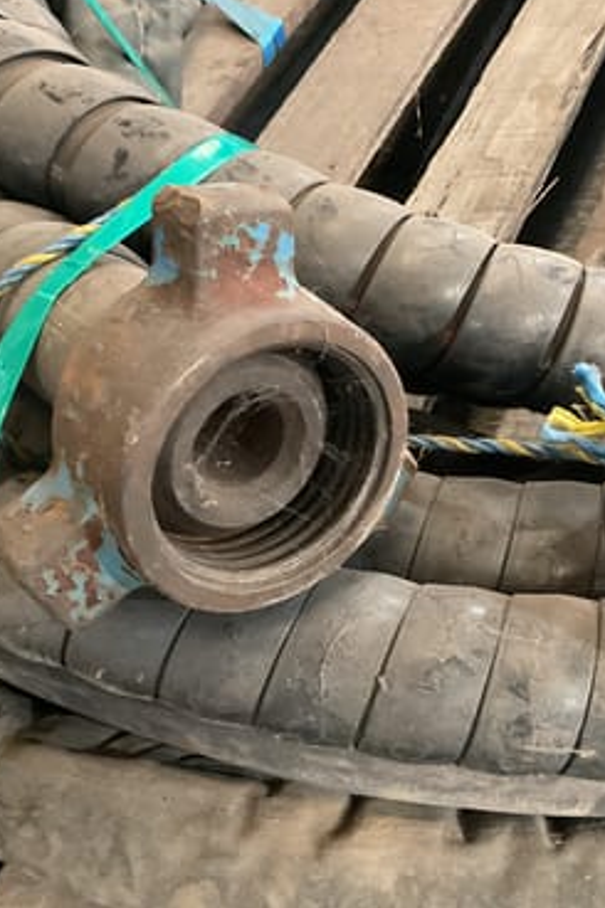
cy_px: 450
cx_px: 442
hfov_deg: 32.1
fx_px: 1034
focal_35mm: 41
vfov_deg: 47.4
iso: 320
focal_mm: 3
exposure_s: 1/25
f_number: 1.8
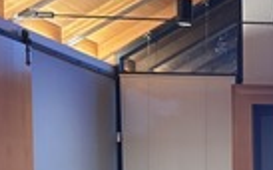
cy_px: 227
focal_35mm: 119
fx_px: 884
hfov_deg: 14.6
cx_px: 544
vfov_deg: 10.7
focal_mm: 5.96
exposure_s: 1/60
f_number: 1.6
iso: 320
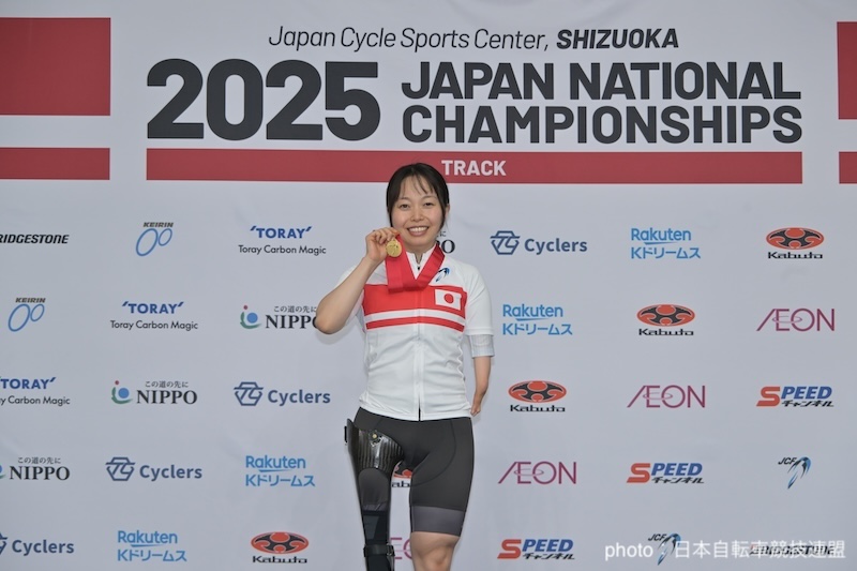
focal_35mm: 105
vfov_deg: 13.0
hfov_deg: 19.5
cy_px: 286
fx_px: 2499
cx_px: 428
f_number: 6.3
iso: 500
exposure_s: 1/160
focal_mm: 105
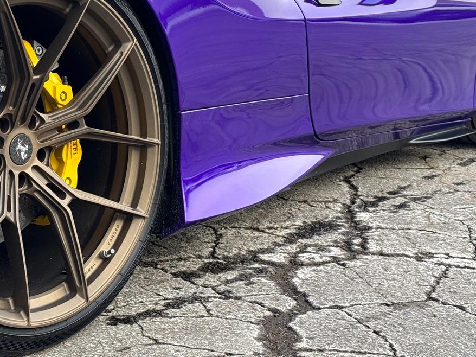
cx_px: 200
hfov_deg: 27.7
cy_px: 103
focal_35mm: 70
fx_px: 962
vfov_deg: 20.9
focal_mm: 6.76
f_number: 1.78
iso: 64
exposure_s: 1/481
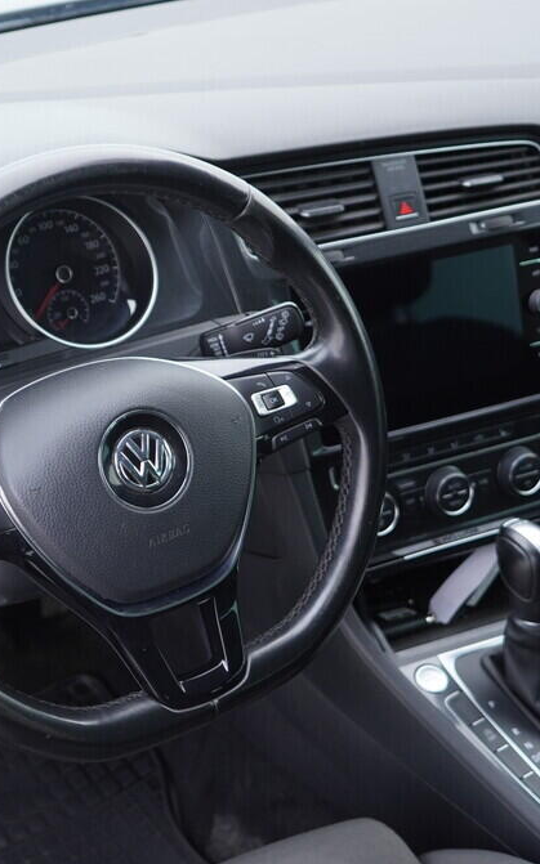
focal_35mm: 56
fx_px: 1319
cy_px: 429
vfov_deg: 36.3
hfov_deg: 22.7
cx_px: 86
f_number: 2.8
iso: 250
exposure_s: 1/40
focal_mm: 24
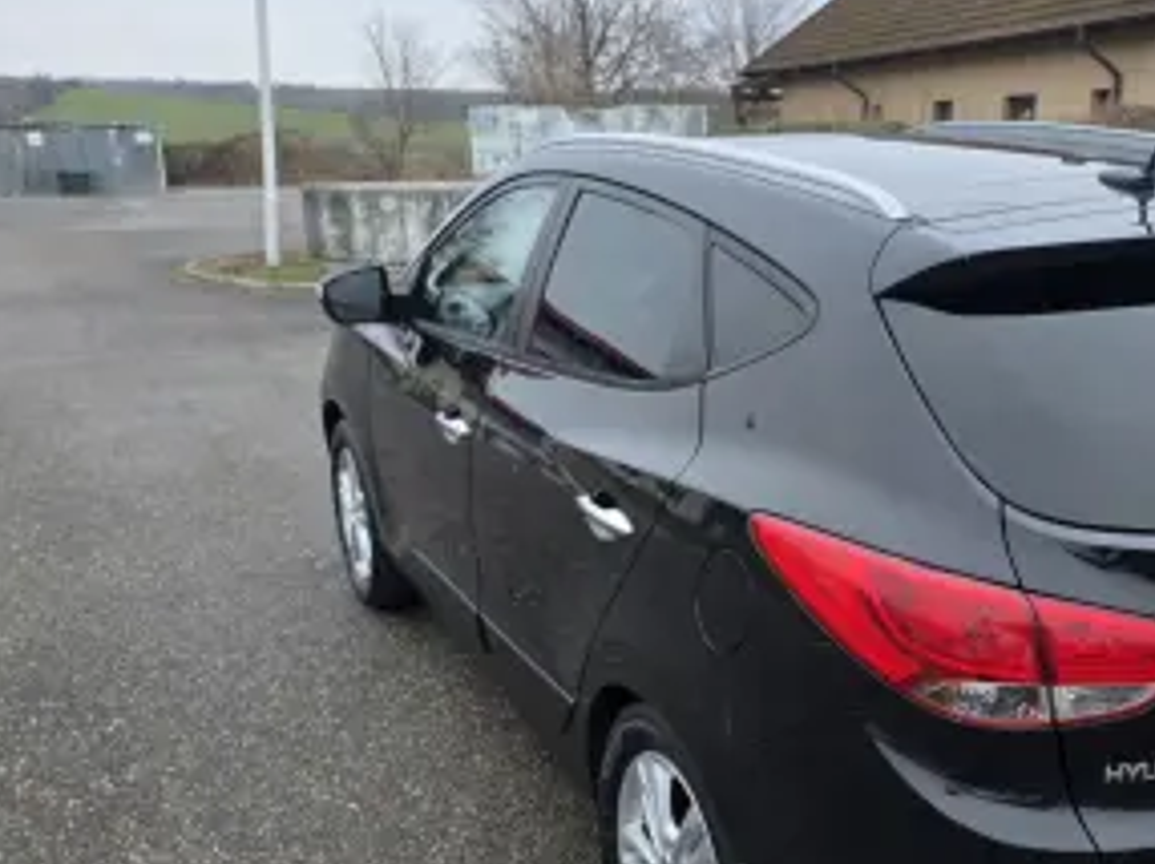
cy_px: 489
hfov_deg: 61.1
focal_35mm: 29
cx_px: 703
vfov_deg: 48.0
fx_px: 967
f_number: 1.7
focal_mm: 6.3
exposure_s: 1/1429
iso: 80
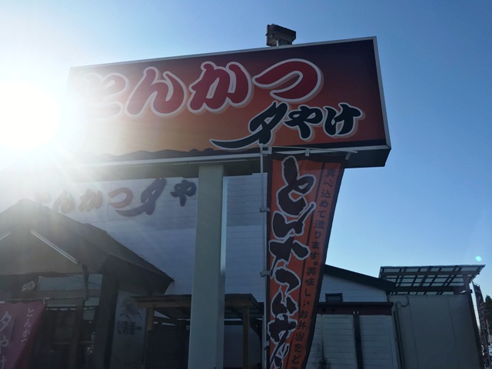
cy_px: 184
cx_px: 246
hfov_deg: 63.4
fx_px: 398
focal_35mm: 28
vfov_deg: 49.7
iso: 20
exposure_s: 1/4000
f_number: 1.8
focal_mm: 3.99
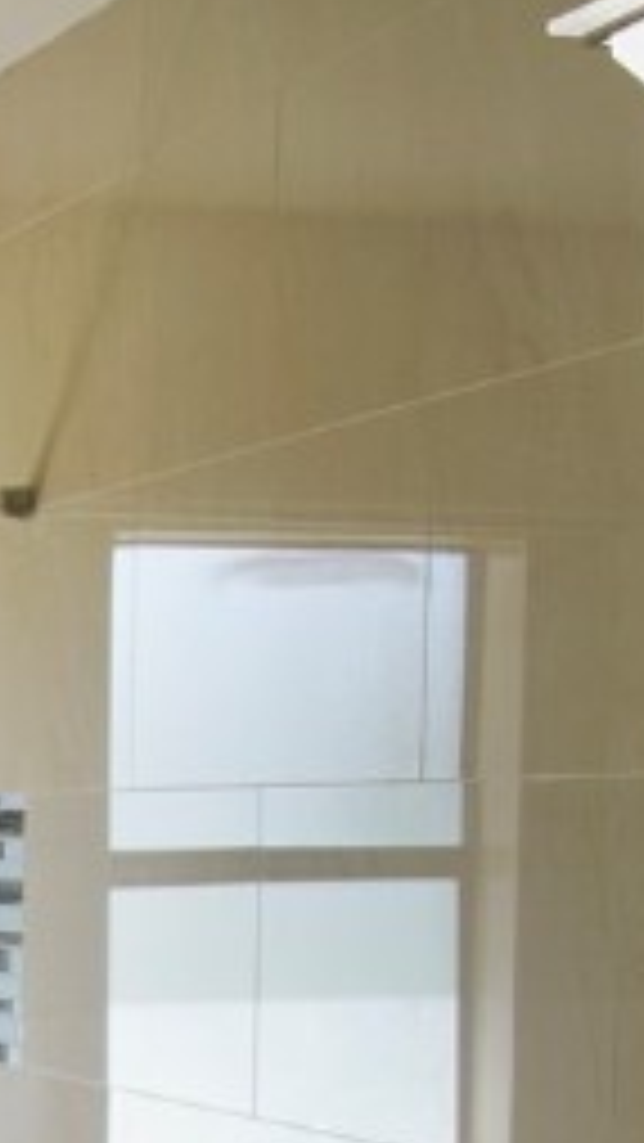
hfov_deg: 12.0
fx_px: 2973
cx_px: -234
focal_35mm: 98
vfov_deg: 20.6
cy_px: 1296
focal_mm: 31
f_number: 4
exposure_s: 1/80
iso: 100
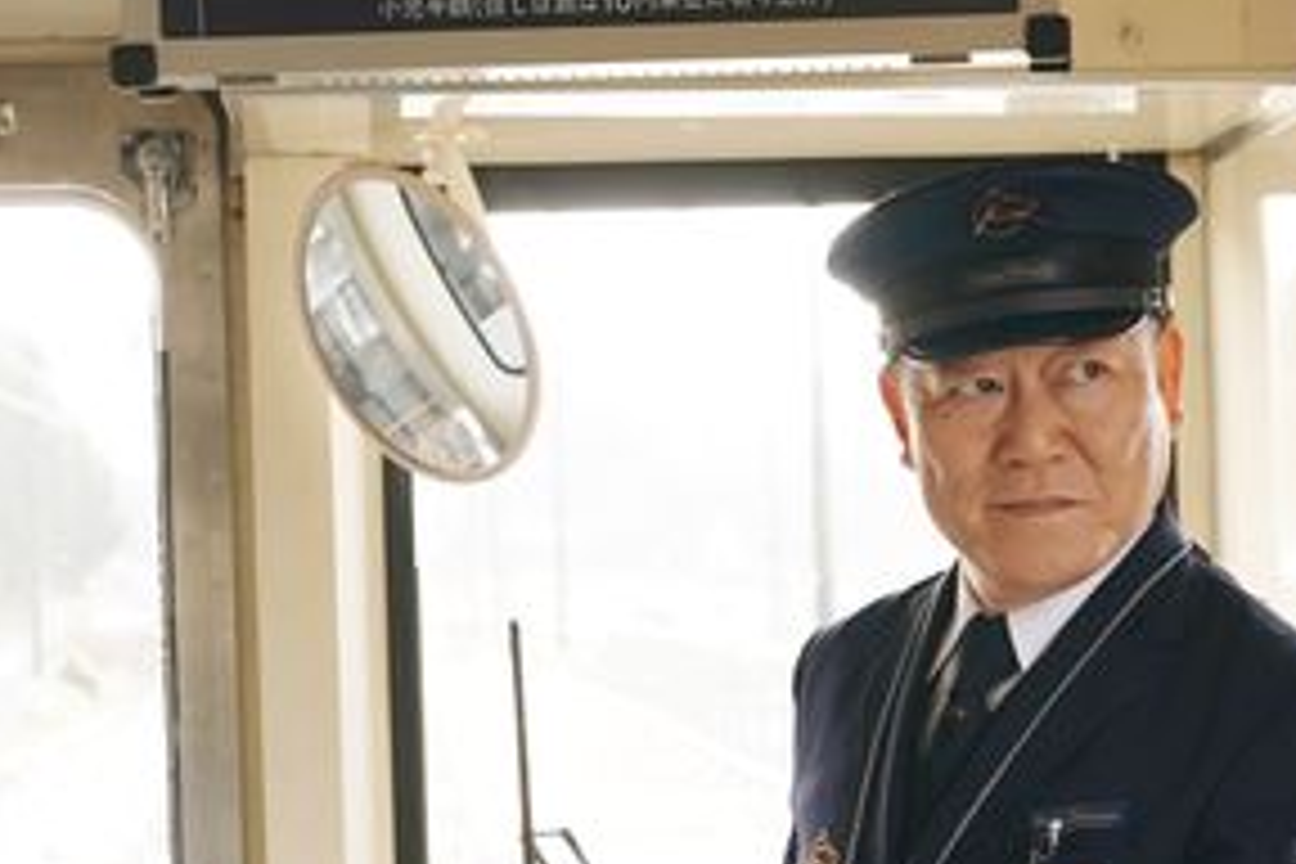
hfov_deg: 20.1
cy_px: 612
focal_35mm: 101
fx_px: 3636
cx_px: 963
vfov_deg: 13.5
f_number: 6.3
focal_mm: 63
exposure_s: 1/200
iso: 1000
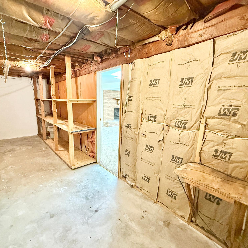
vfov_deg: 84.0
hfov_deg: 83.5
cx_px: 107
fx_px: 138
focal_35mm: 17
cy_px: 125
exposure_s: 1/60
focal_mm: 2.22
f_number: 2.2
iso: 800
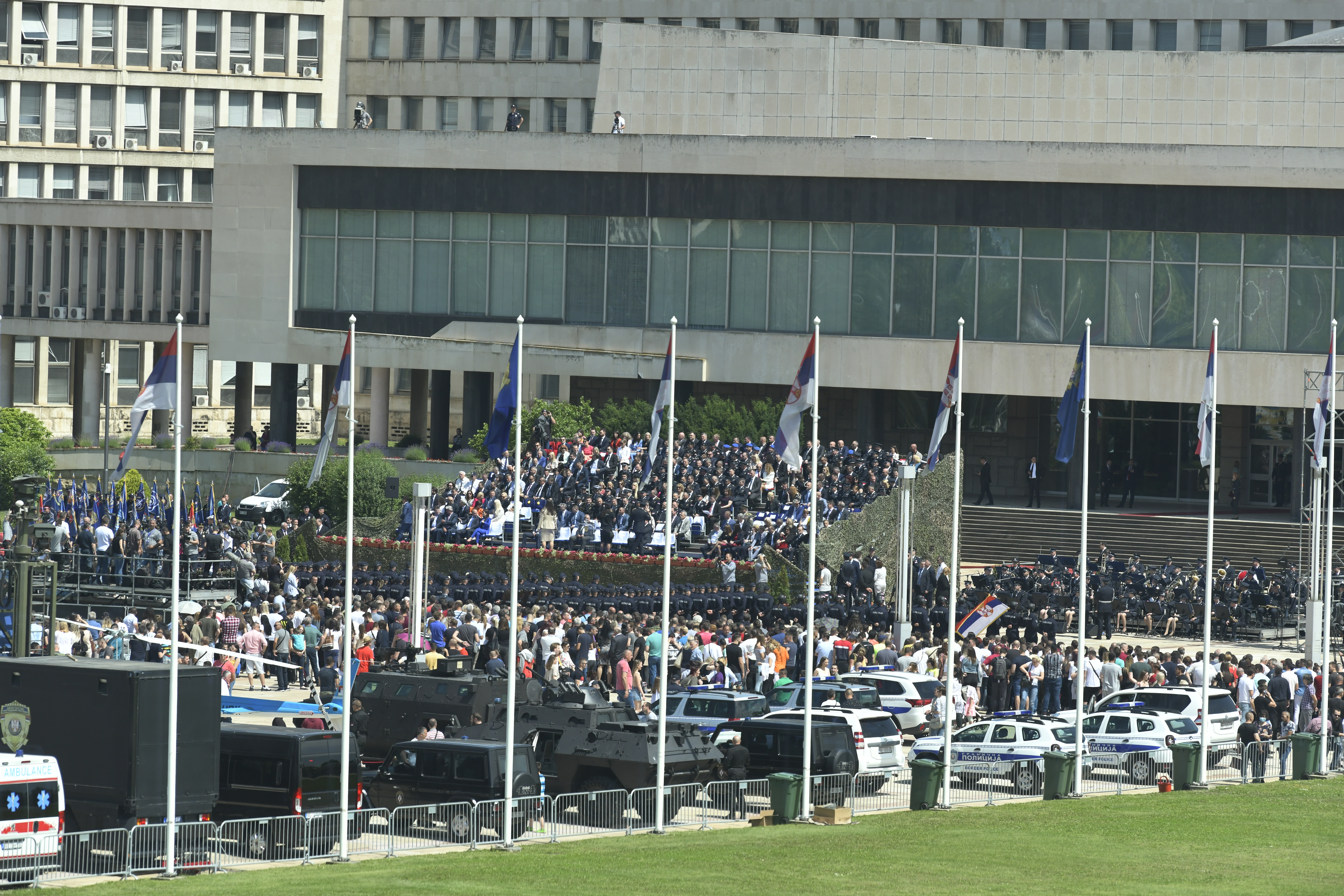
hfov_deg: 10.3
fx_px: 7466
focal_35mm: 200
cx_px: 672
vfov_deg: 6.9
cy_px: 448
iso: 800
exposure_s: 1/3200
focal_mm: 200
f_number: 5
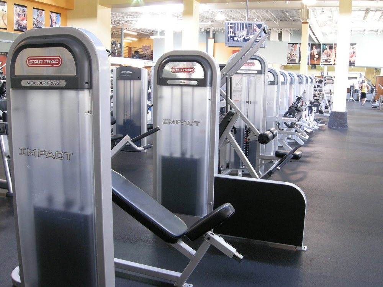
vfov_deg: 40.7
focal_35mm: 35
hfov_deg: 52.6
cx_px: 192
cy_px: 144
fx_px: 387
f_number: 5.4
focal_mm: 7.5
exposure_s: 1/4
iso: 200
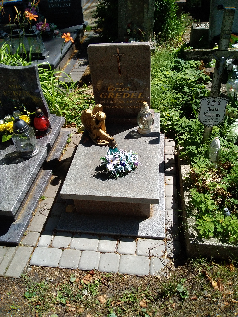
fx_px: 266
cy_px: 158
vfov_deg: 61.7
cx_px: 119
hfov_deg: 48.2
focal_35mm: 29
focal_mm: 2.39
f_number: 2.4
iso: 100
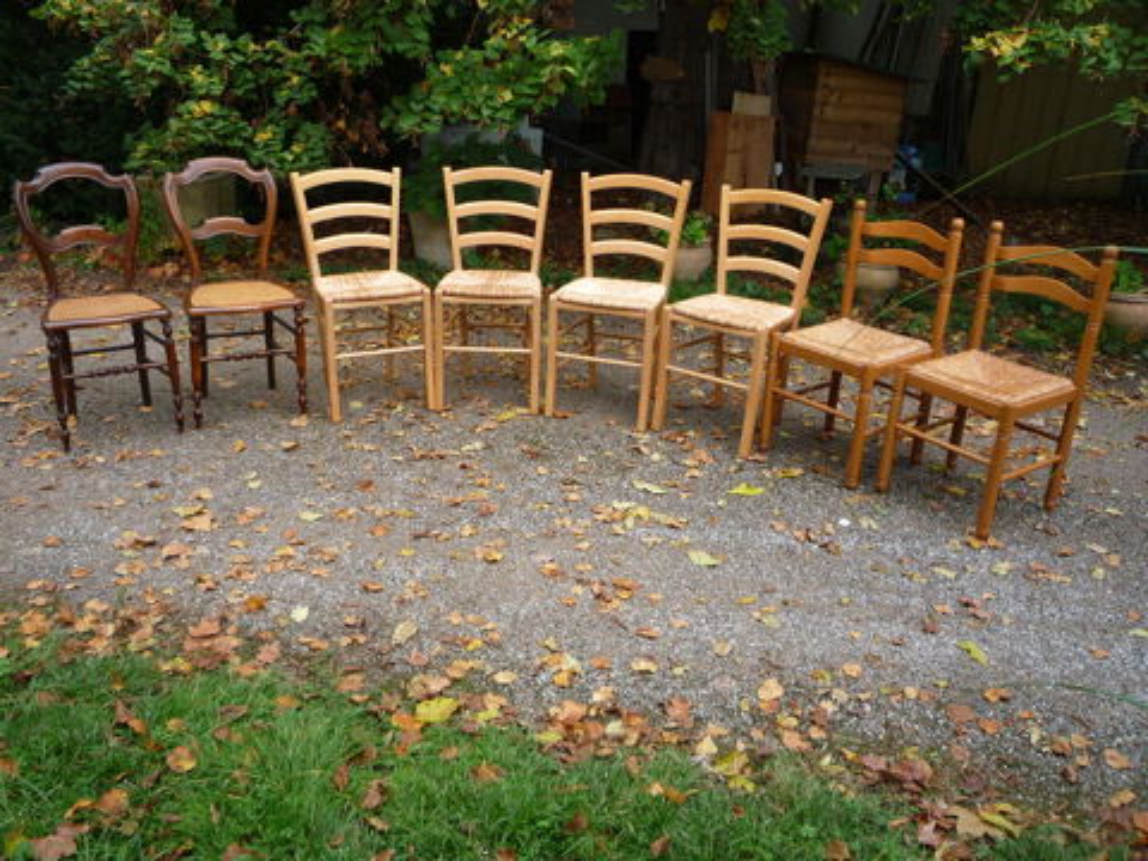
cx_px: 574
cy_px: 430
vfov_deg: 46.8
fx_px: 995
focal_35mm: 30
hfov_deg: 60.0
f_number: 3.3
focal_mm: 5.2
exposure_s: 1/50
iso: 100
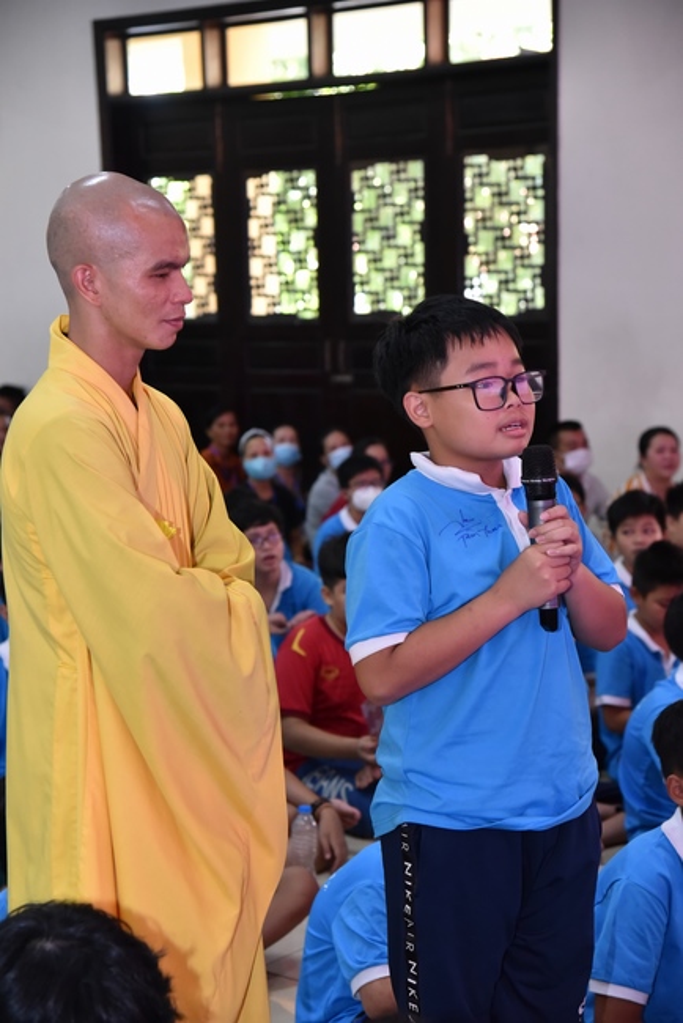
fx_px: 2132
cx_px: 342
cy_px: 512
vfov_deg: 27.0
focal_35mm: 75
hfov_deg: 18.2
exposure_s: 1/160
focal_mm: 75
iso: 4000
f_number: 5
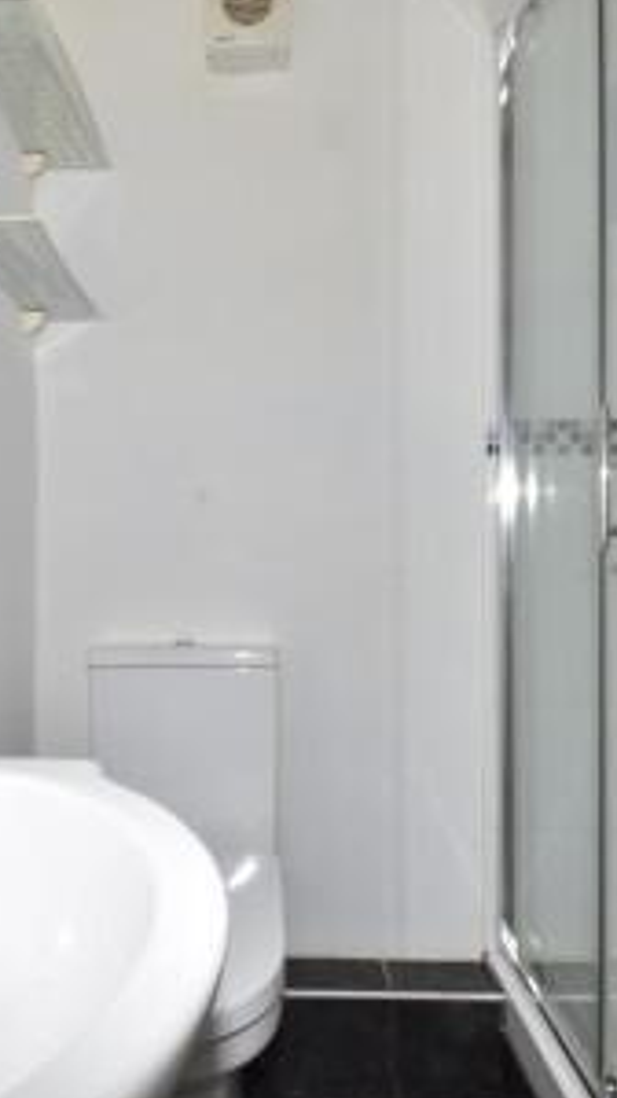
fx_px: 728
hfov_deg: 45.5
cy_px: 556
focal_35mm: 25
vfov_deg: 74.1
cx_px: 228
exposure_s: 1/60
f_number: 13
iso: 400
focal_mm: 10
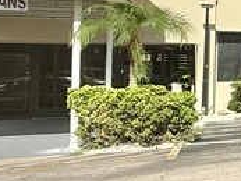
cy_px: 42
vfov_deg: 17.7
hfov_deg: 13.1
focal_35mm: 83
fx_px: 578
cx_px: 649
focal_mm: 2.22
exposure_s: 1/1464
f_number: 2.2
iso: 50
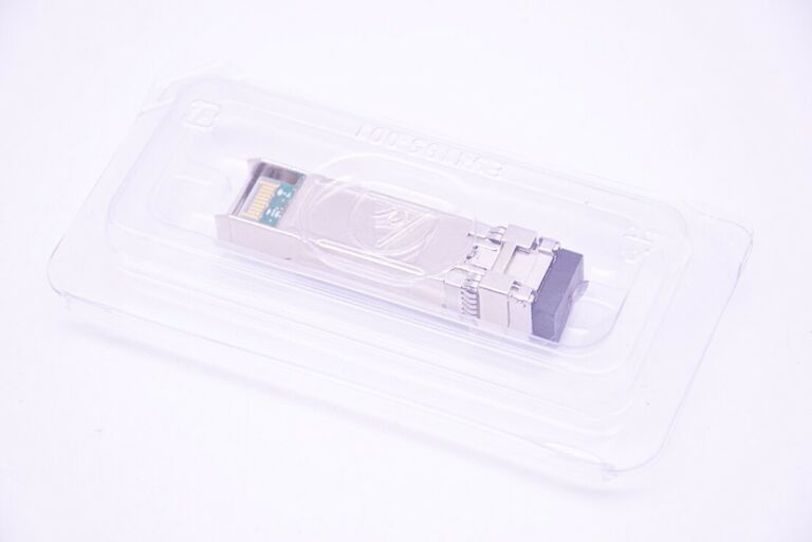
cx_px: 406
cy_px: 271
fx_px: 3045
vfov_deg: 10.2
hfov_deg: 15.2
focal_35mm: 135
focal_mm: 90
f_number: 5.6
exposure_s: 1/160
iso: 400
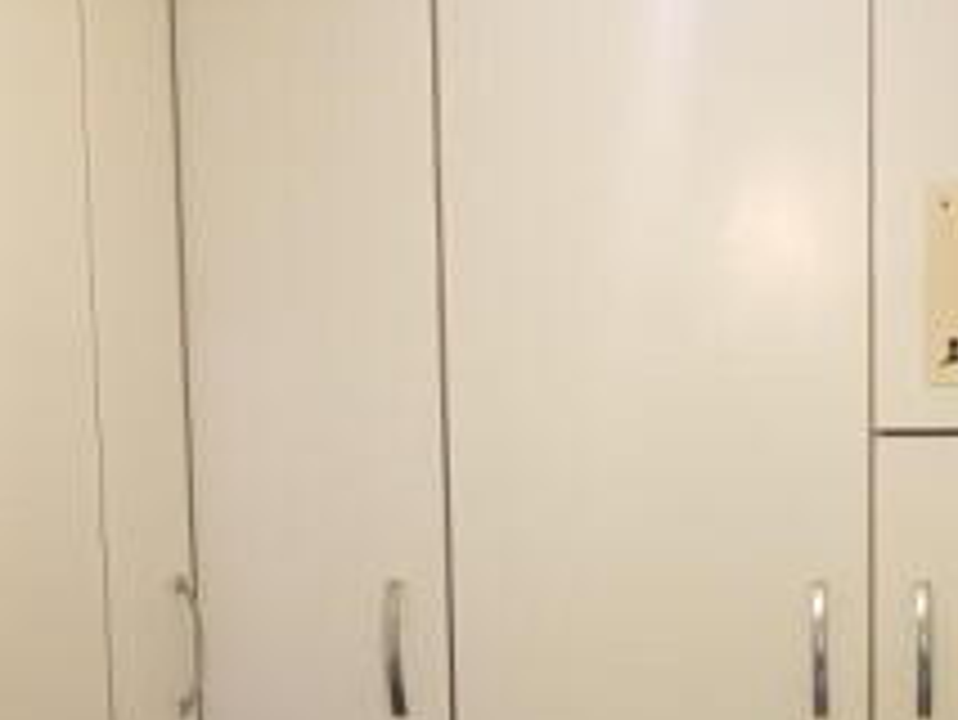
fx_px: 1966
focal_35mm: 71
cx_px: 839
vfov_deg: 19.4
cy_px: 898
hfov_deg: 26.6
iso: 160
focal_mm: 4.2
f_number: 1.7
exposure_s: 1/33
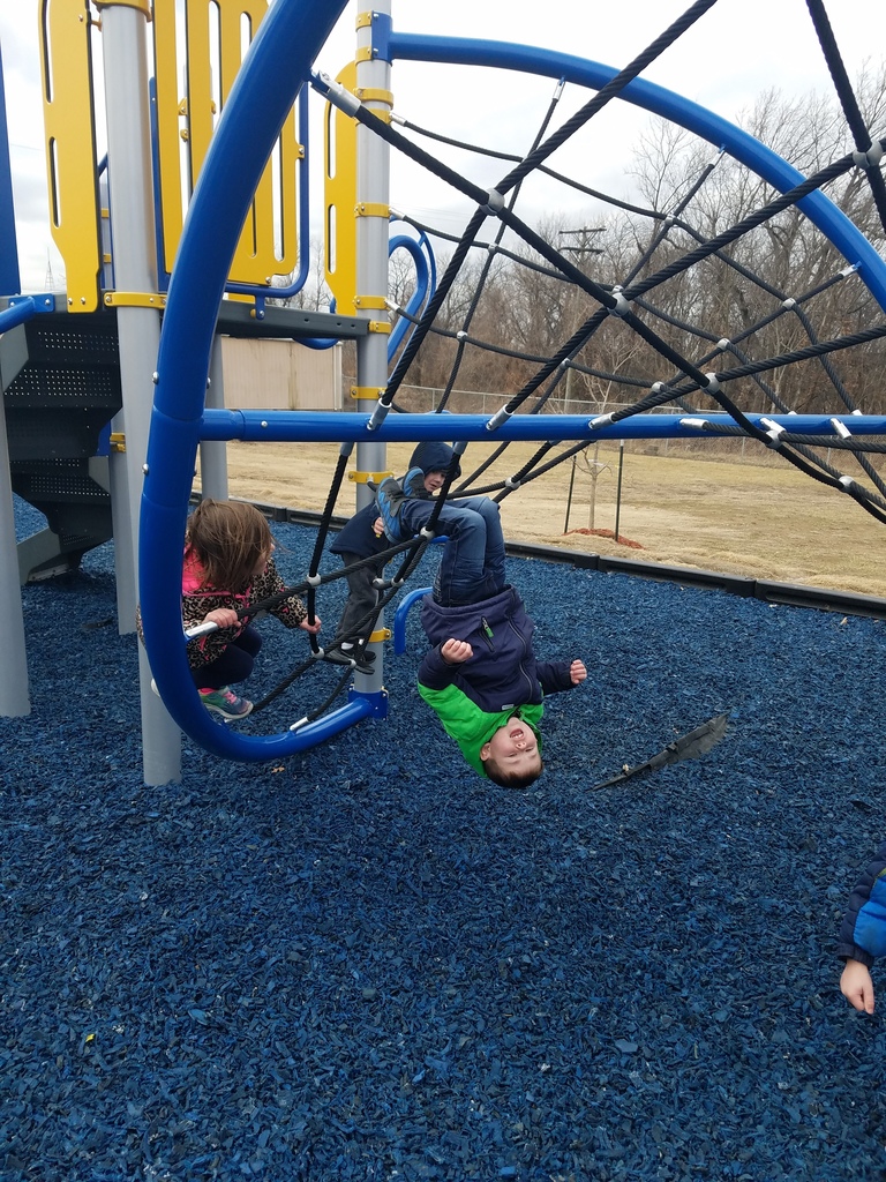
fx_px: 887
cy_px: 591
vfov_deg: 67.3
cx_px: 443
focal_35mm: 26
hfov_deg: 53.1
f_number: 1.7
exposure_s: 1/620
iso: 50
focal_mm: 4.2
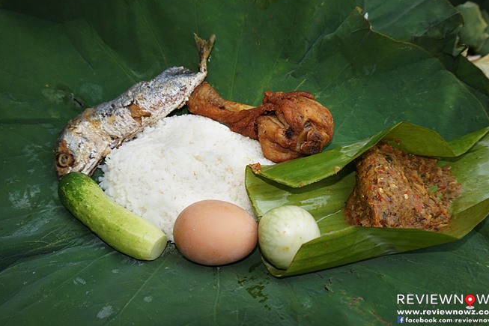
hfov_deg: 65.5
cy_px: 160
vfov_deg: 46.4
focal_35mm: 28
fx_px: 380
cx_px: 250
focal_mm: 18
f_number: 4.5
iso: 100
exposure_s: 1/100
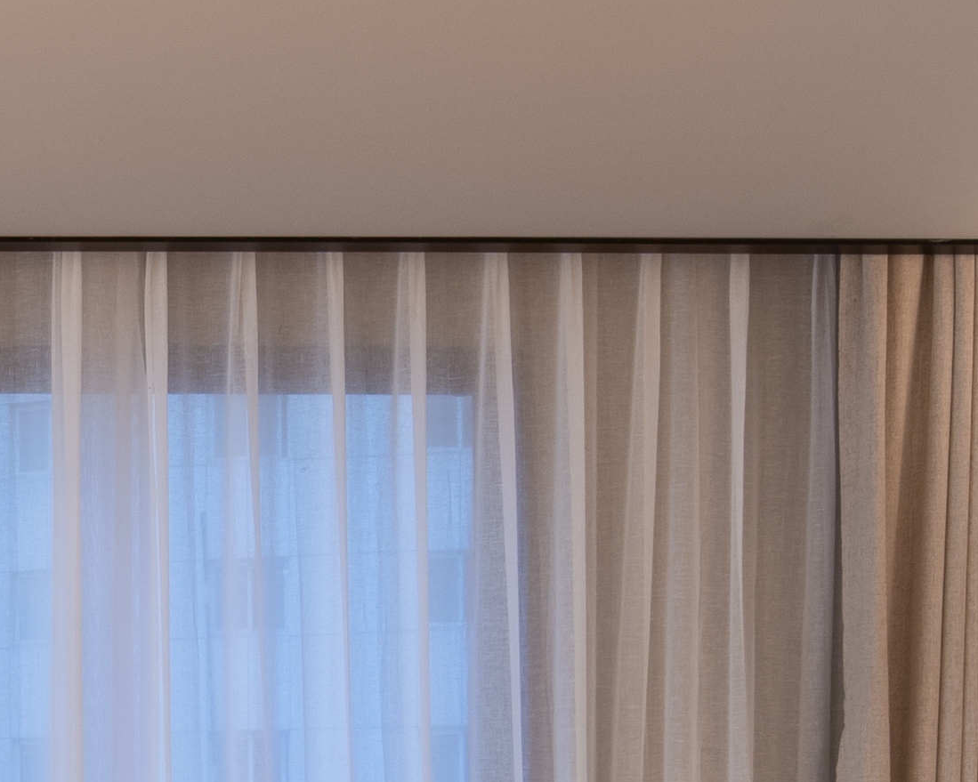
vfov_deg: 16.8
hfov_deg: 20.5
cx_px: -151
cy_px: 915
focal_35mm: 88
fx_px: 2547
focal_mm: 14
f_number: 10
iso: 100
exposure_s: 2
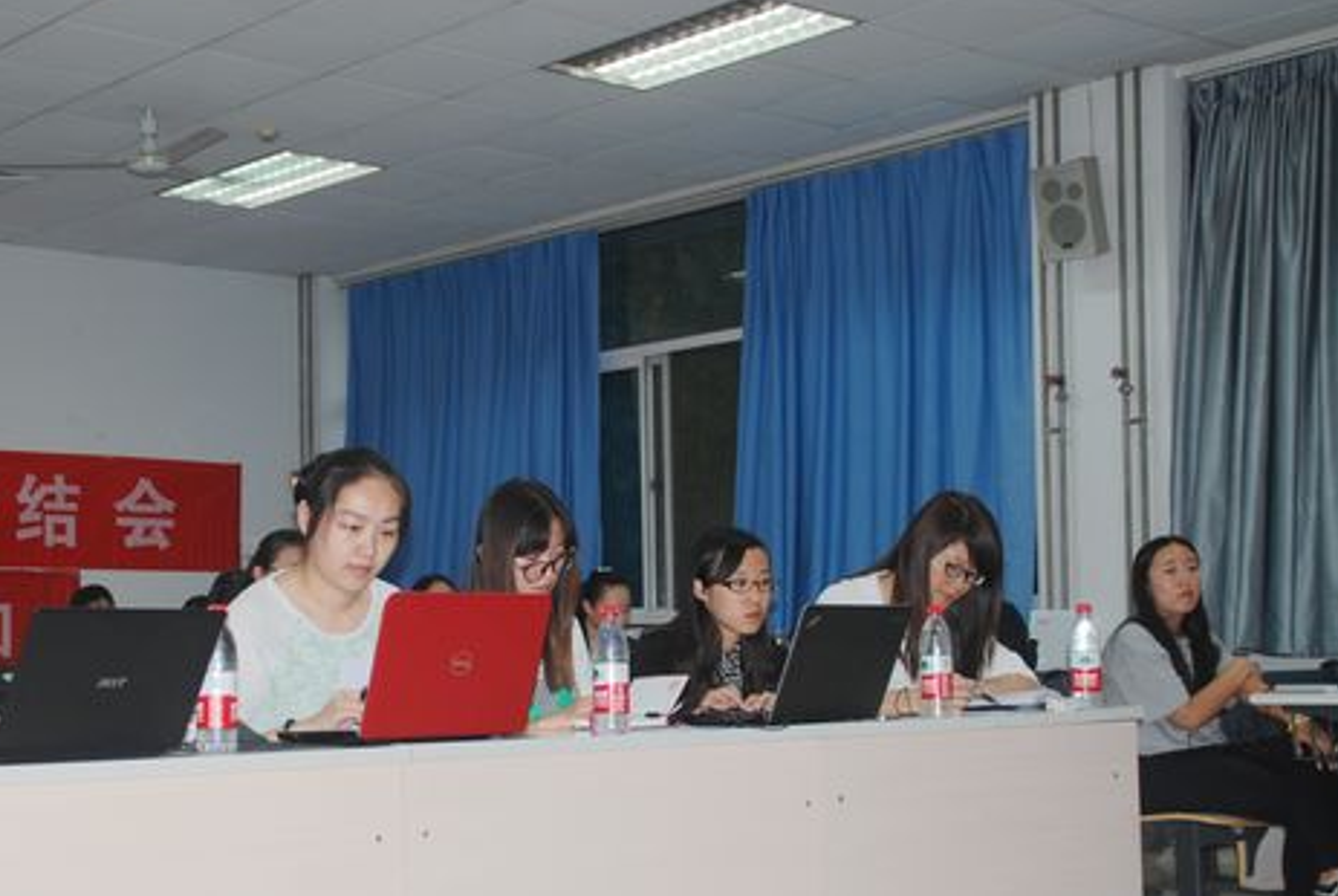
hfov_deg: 34.3
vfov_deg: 23.4
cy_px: 584
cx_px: 506
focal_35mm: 58
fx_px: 2158
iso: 160
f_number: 4.2
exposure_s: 1/60
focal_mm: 28
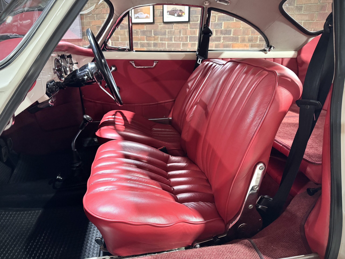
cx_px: 172
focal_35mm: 24
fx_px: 239
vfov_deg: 56.8
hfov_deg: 71.6
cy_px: 130
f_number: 1.78
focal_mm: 6.76
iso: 640
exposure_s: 1/33
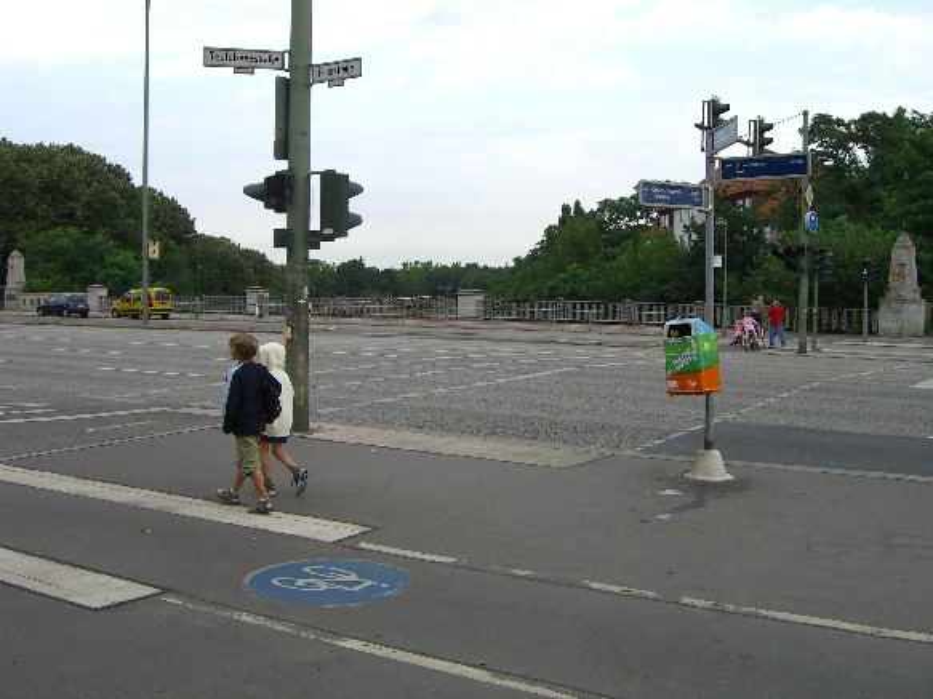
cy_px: 350
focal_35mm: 38
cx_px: 466
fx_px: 1024
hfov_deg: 49.0
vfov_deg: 37.7
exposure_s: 1/250
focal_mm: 7.9
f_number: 4
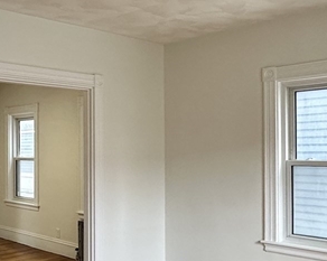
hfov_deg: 38.2
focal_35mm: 48
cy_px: 152
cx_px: 97
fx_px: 464
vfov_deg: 31.3
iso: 200
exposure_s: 1/60
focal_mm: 2.22
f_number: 2.2
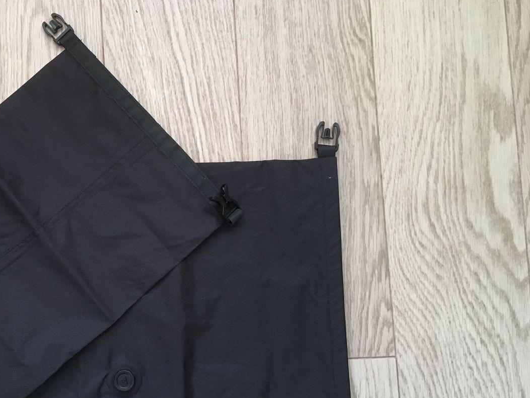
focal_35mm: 44
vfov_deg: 32.9
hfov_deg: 41.6
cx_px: 129
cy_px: 207
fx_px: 674
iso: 200
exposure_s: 1/33
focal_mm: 4.15
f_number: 2.2
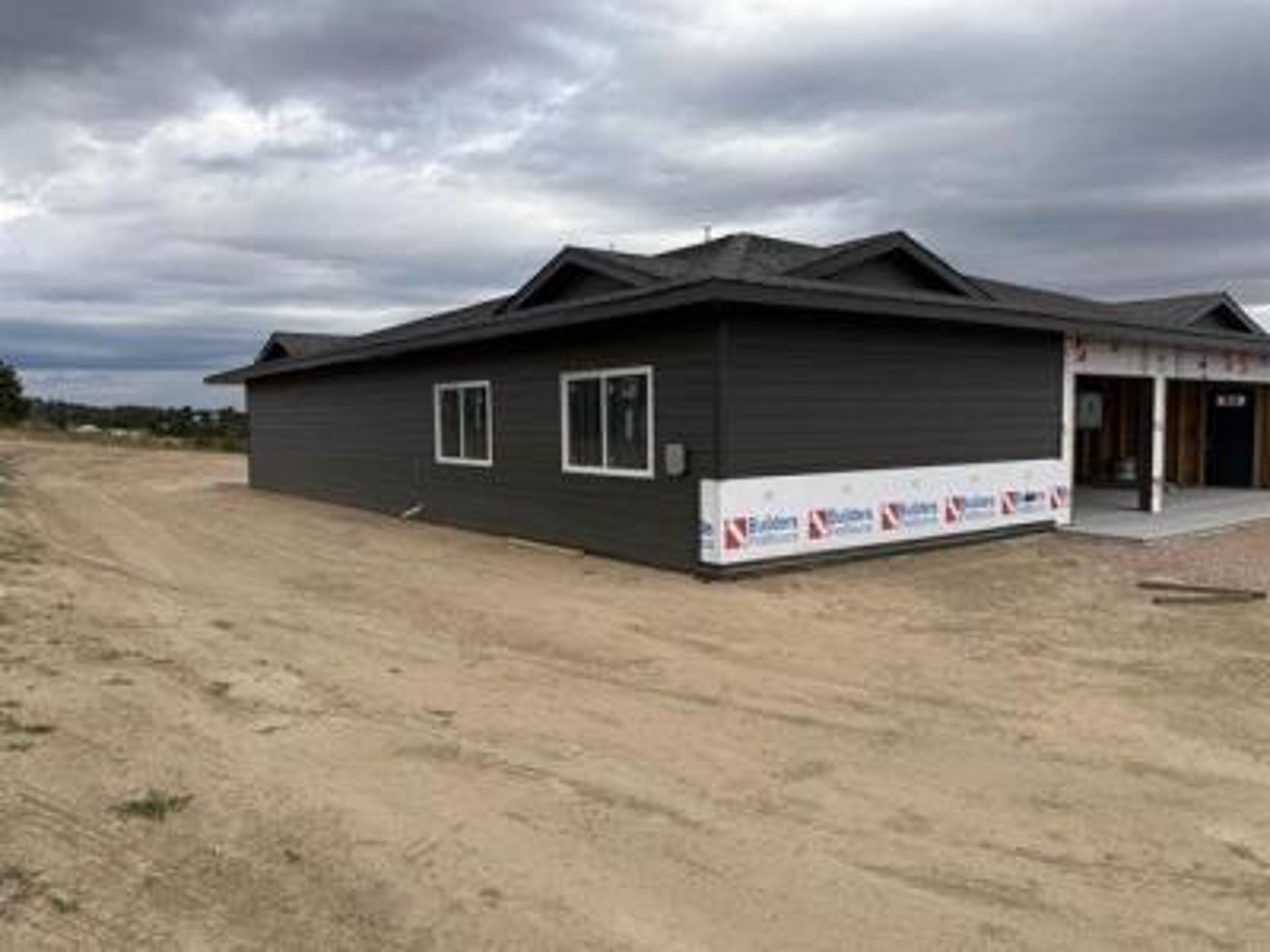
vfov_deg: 56.8
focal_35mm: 24
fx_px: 881
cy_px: 476
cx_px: 635
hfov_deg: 71.6
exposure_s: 1/3953
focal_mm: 6.76
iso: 80
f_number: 1.78
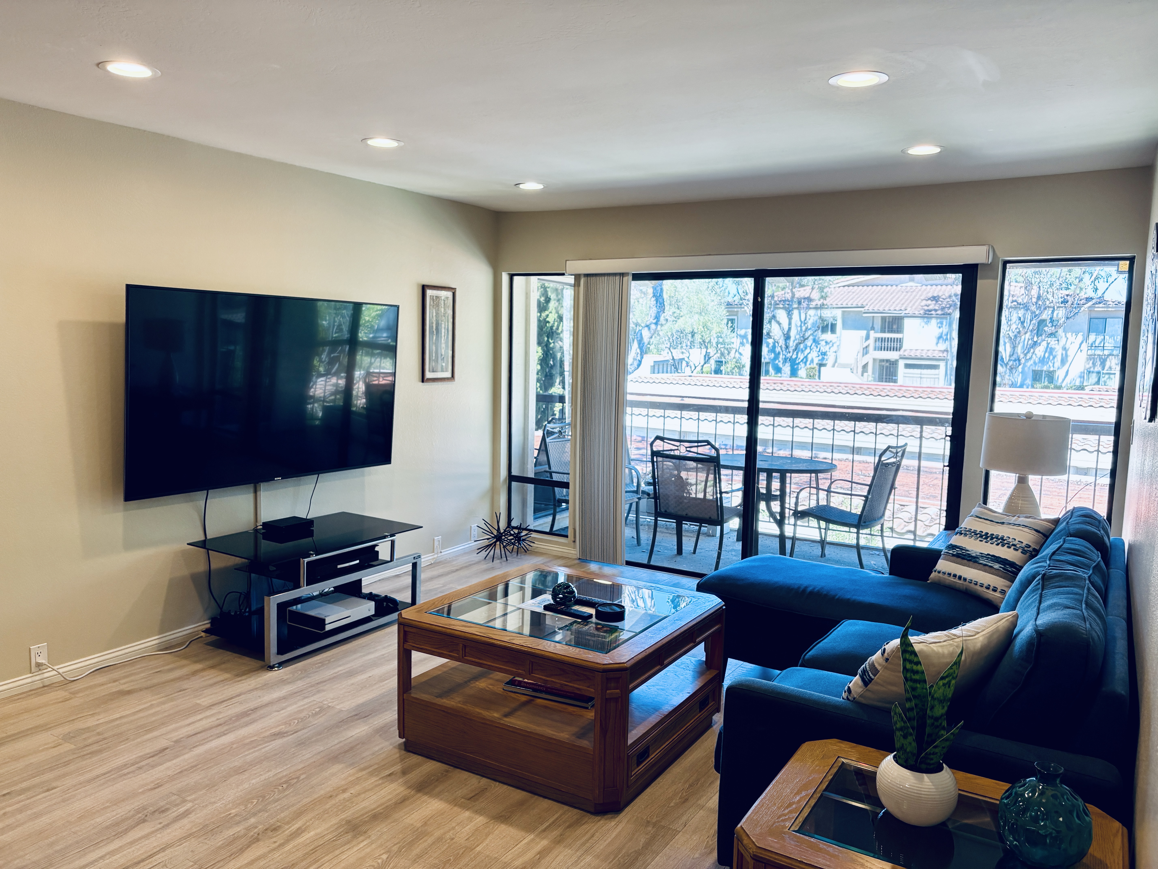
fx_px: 870
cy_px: 434
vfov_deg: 53.1
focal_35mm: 26
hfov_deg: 67.3
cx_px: 579
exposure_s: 1/120
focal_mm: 5.96
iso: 125
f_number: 1.6
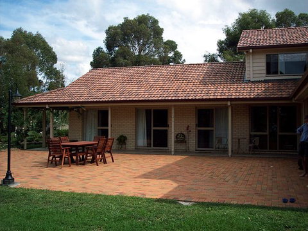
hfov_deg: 47.9
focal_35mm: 39
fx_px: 347
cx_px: 154
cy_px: 116
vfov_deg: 36.8
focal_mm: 8
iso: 100
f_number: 4
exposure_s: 1/750
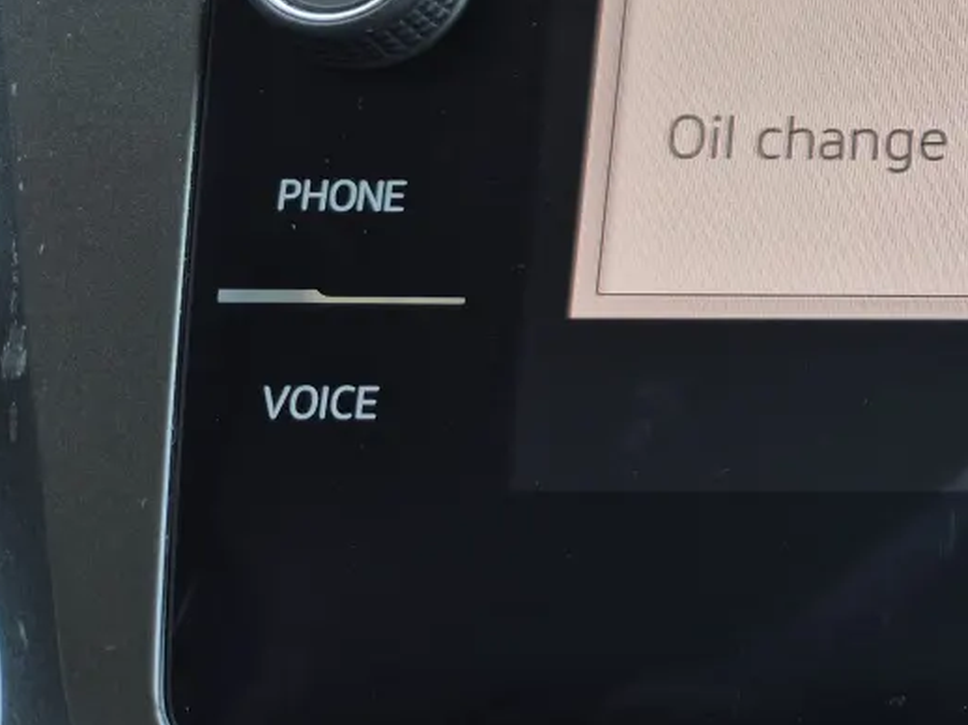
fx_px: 1789
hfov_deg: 25.2
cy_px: 108
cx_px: 1327
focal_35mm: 64
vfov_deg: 22.5
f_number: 1.8
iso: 32
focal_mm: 5.4
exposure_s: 1/59
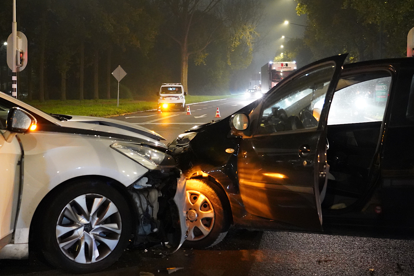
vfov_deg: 23.4
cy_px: 133
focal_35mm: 58
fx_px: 667
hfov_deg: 34.5
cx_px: 191
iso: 12800
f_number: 4
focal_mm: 43
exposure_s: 1/50
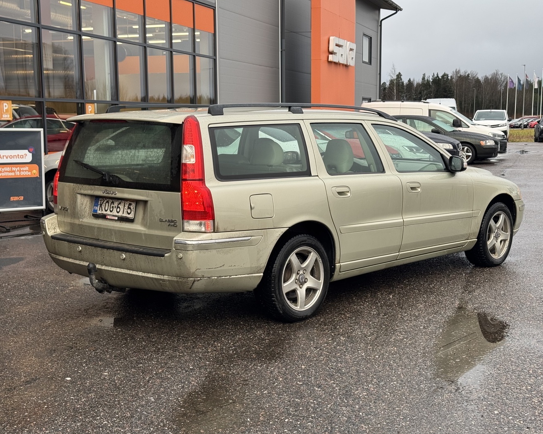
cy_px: 221
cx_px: 271
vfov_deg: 29.7
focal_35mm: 51
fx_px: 819
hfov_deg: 36.7
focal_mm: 6.76
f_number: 1.78
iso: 50
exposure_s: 1/133
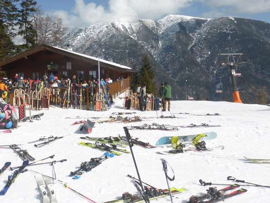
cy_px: 56
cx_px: 78
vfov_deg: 37.0
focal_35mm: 38
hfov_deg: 47.7
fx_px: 296
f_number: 3.5
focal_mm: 4.3
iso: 100
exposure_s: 1/2000
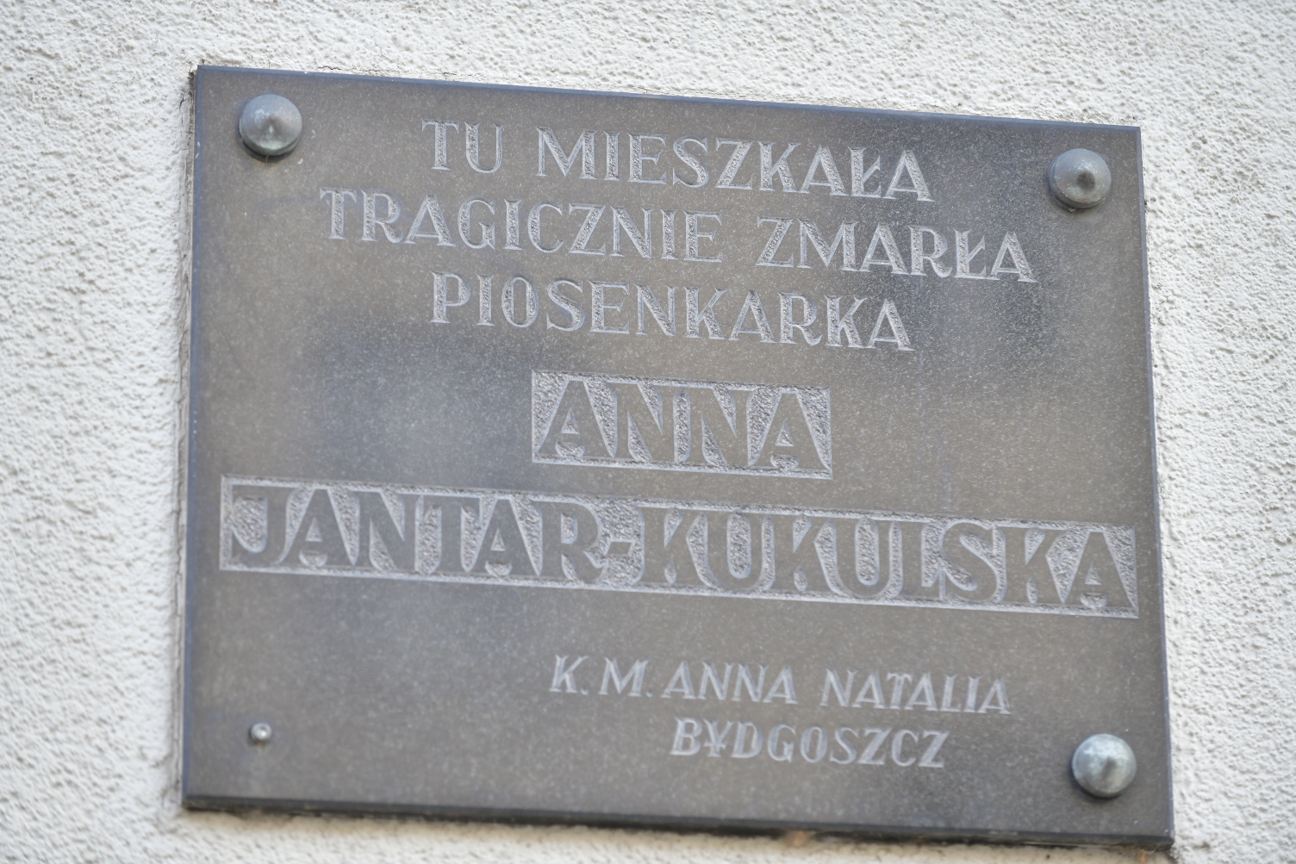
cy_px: 435
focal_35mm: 140
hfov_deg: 14.7
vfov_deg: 9.8
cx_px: 643
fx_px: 5040
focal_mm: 130
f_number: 2.8
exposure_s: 1/400
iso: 320
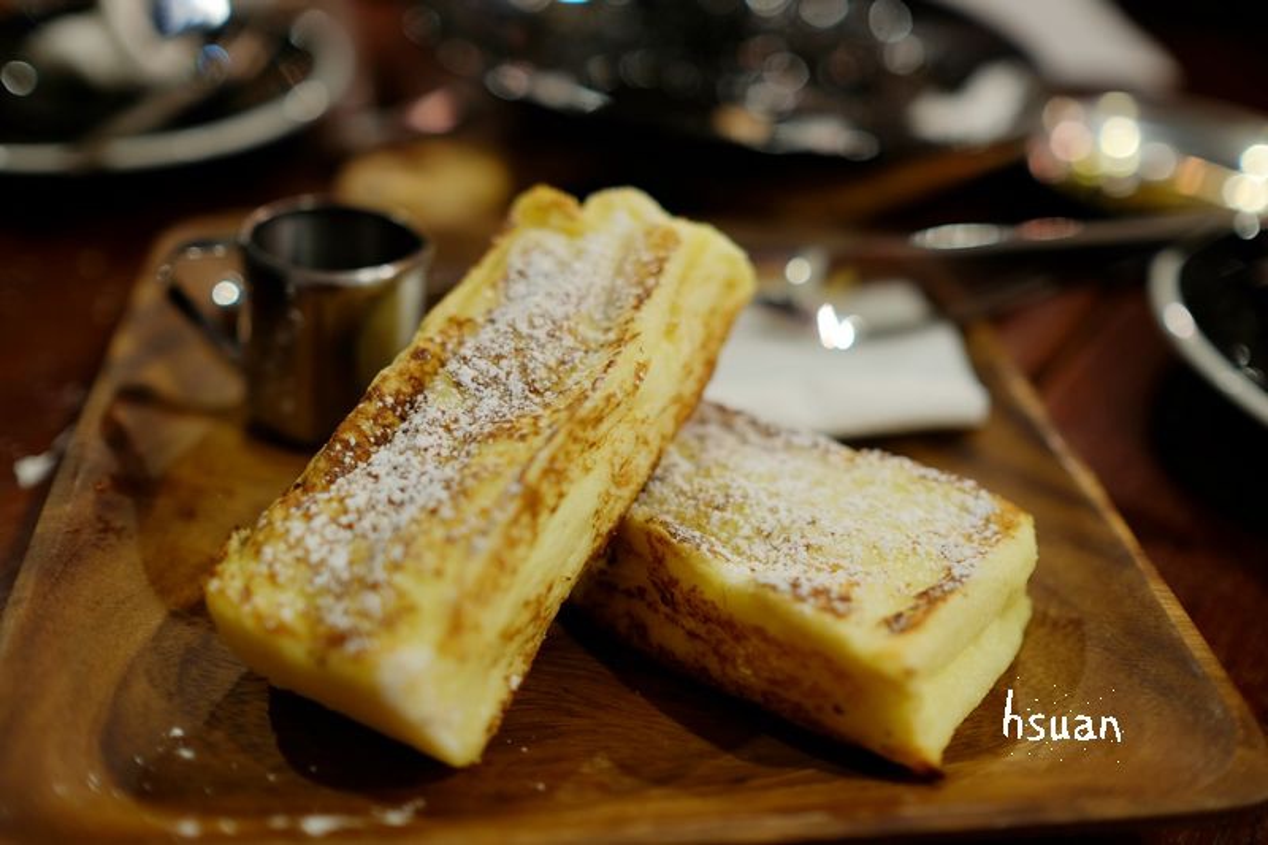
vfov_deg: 37.8
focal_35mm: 35
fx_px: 1232
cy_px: 422
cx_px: 634
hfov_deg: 54.4
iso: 200
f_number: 1.4
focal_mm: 23
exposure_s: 1/15
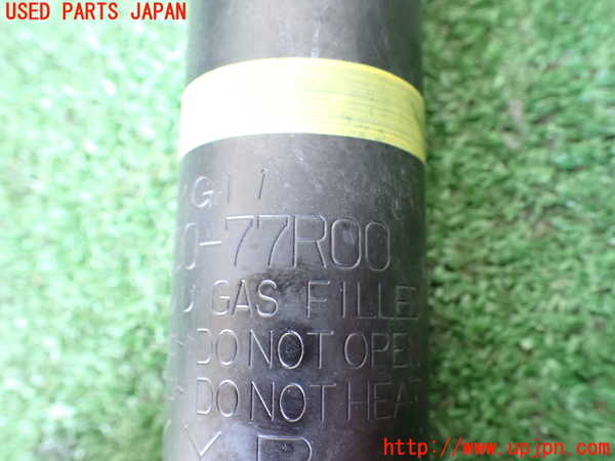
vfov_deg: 46.8
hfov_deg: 60.0
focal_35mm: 30
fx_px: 533
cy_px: 230
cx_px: 308
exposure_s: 1/30
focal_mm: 5.4
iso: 1250
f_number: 2.3
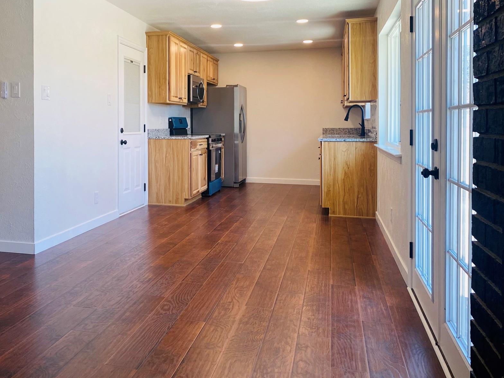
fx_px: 495
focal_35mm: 34
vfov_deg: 41.4
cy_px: 137
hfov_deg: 53.1
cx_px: 175
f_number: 1.8
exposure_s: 1/120
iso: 80
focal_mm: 4.25
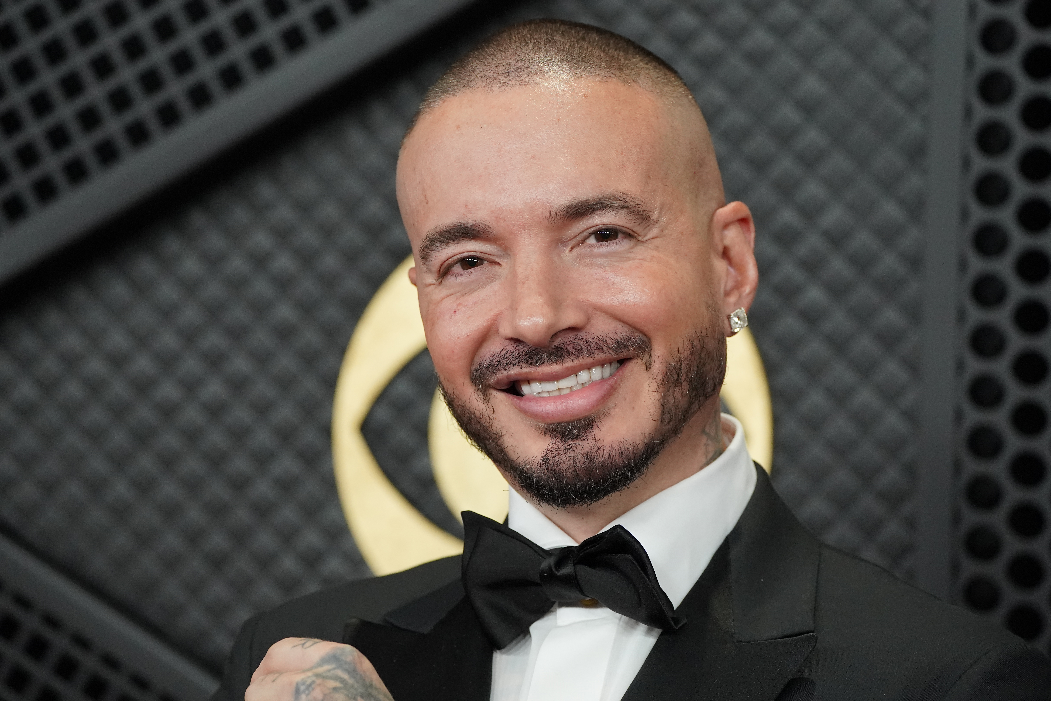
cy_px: 350
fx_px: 5342
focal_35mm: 183
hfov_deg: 11.2
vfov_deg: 7.5
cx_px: 526
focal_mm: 183
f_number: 5.6
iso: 5000
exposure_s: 1/500
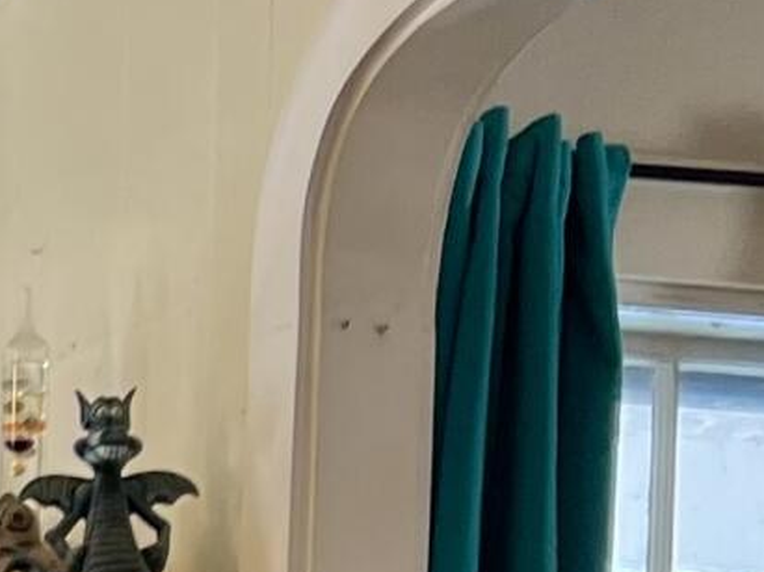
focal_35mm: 190
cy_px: 1471
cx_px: -857
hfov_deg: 9.6
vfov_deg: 7.2
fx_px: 4192
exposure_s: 1/60
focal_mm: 5.7
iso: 80
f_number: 1.5
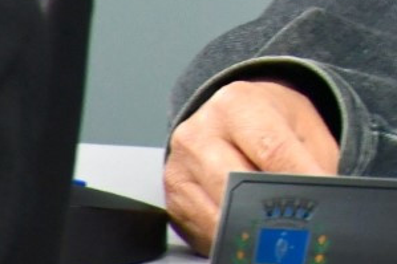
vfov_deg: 1.2
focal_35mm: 1139
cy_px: -301
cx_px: 965
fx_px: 12553
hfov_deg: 1.8
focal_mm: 140
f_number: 5.6
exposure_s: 1/160
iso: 1000
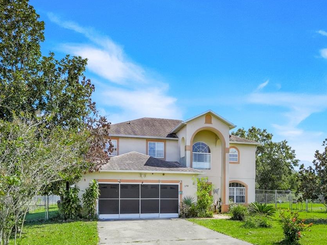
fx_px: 312
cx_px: 200
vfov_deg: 41.4
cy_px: 191
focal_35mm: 33
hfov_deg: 54.8
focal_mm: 18
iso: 250
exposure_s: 1/500
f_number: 9
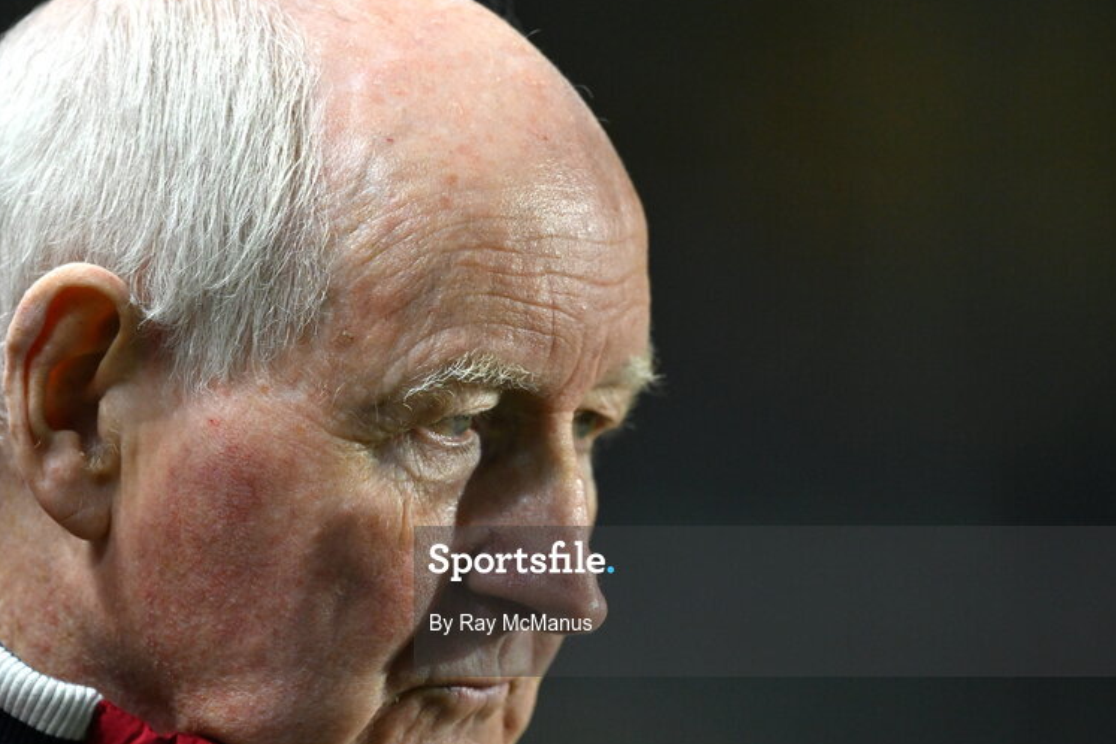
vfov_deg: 1.7
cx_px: 489
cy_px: 464
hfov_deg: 2.5
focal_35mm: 823
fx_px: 25511
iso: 3200
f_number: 4
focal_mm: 600
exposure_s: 1/800
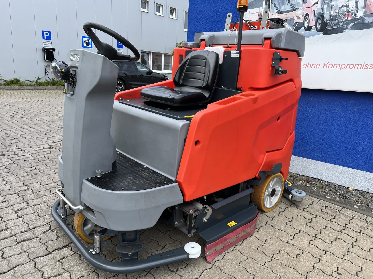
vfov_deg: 53.1
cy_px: 140
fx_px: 280
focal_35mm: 26
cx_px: 186
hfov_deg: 67.3
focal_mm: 5.1
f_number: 1.6
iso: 50
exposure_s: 1/1199
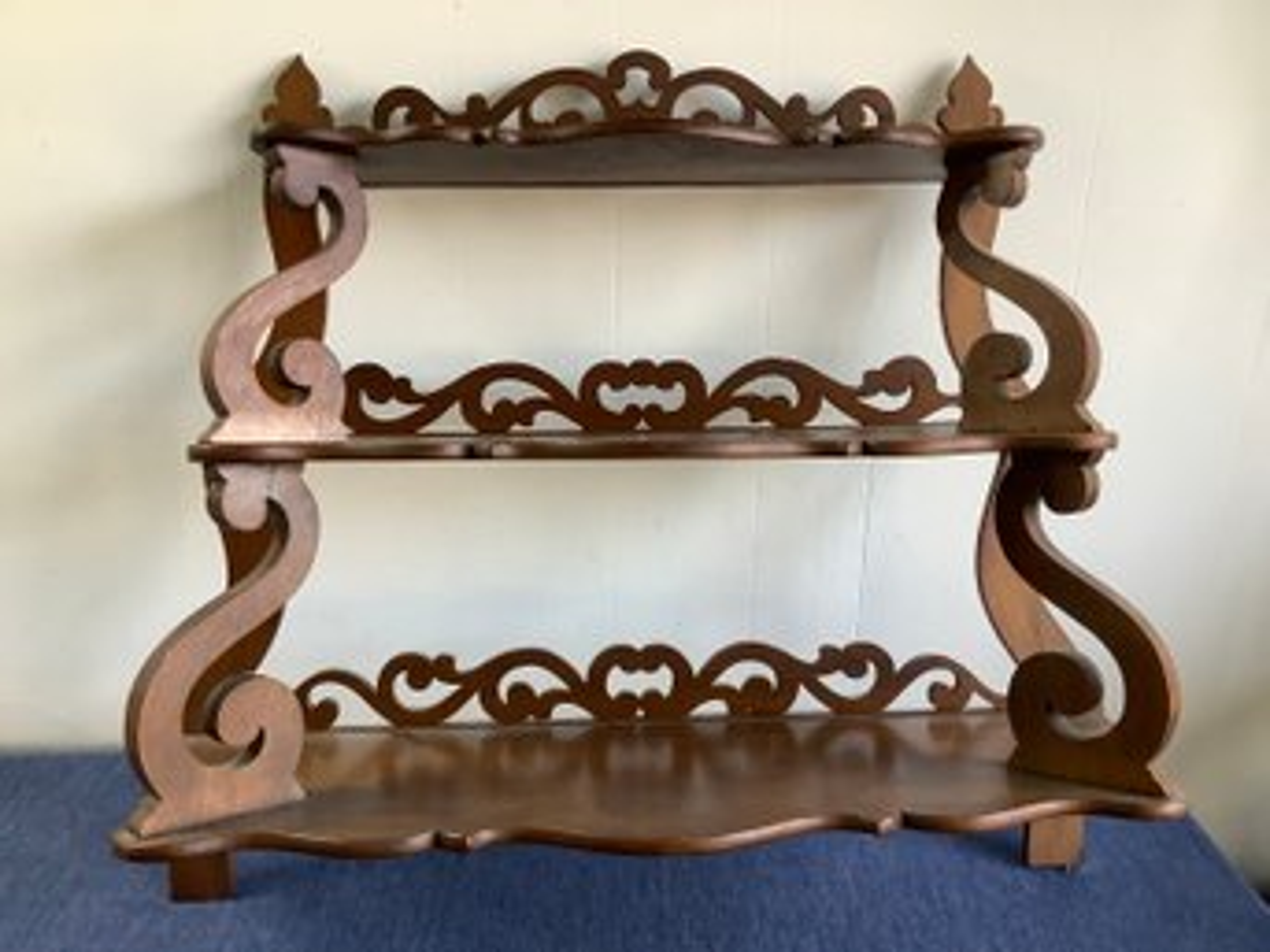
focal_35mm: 31
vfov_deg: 45.4
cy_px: 476
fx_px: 1137
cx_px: 635
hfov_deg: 58.4
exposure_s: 1/50
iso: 64
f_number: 2.4
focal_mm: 3.3
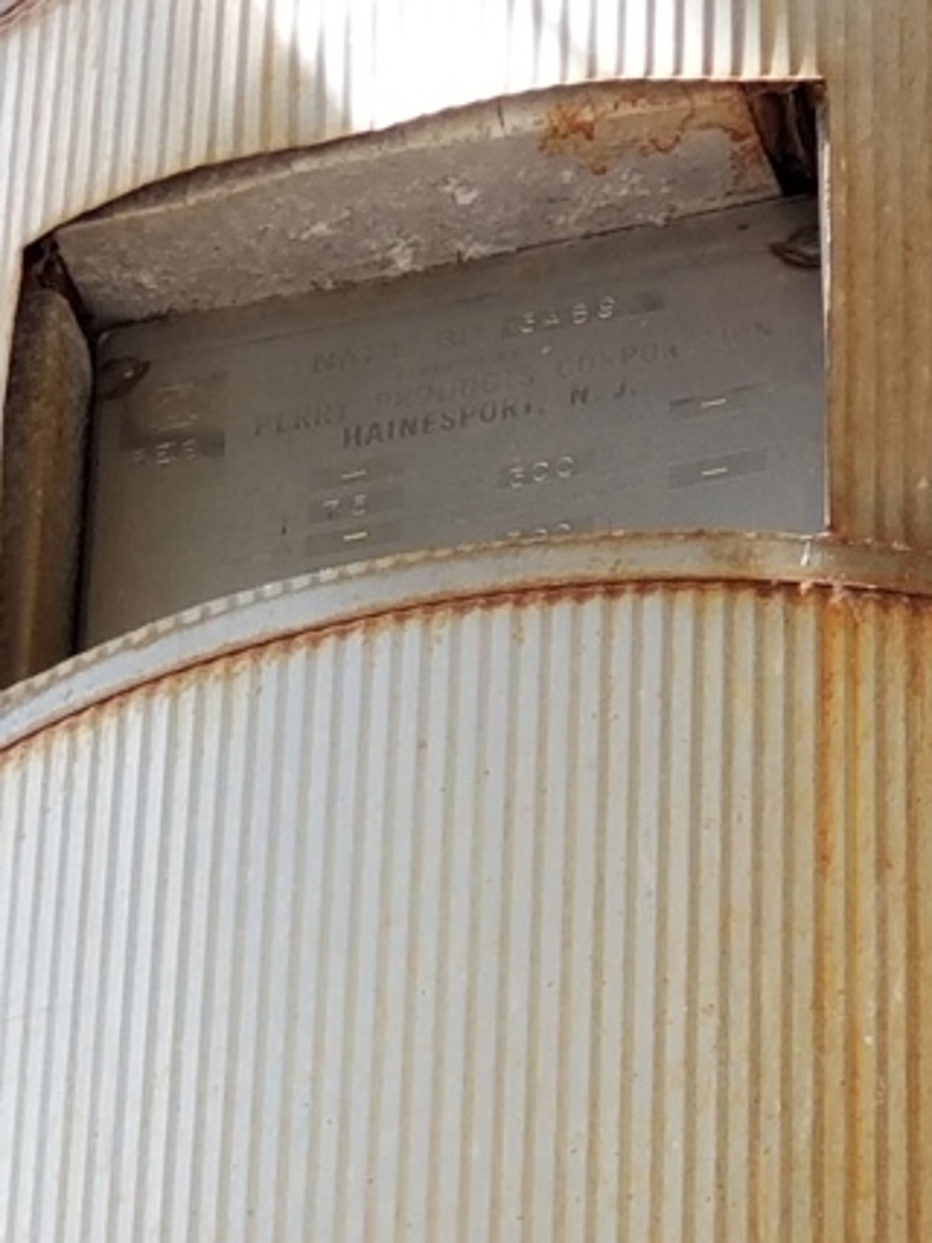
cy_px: 622
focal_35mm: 26
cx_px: 466
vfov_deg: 67.3
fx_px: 934
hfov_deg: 53.0
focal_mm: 6
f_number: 2.4
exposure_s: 1/120
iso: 25
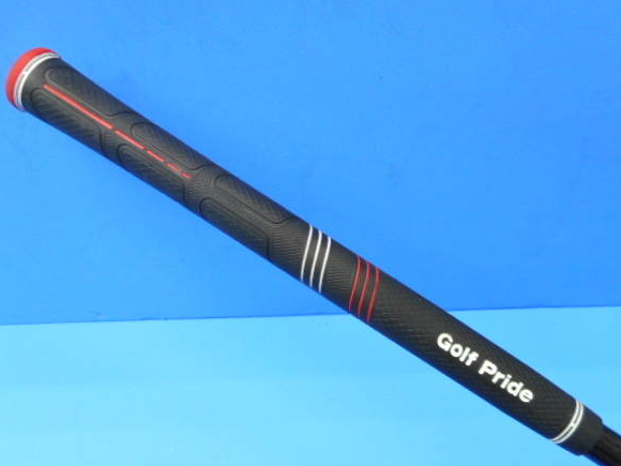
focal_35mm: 32
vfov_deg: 44.1
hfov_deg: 56.8
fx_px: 574
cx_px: 298
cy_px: 246
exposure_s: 1/30
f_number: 4
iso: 250
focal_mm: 5.2
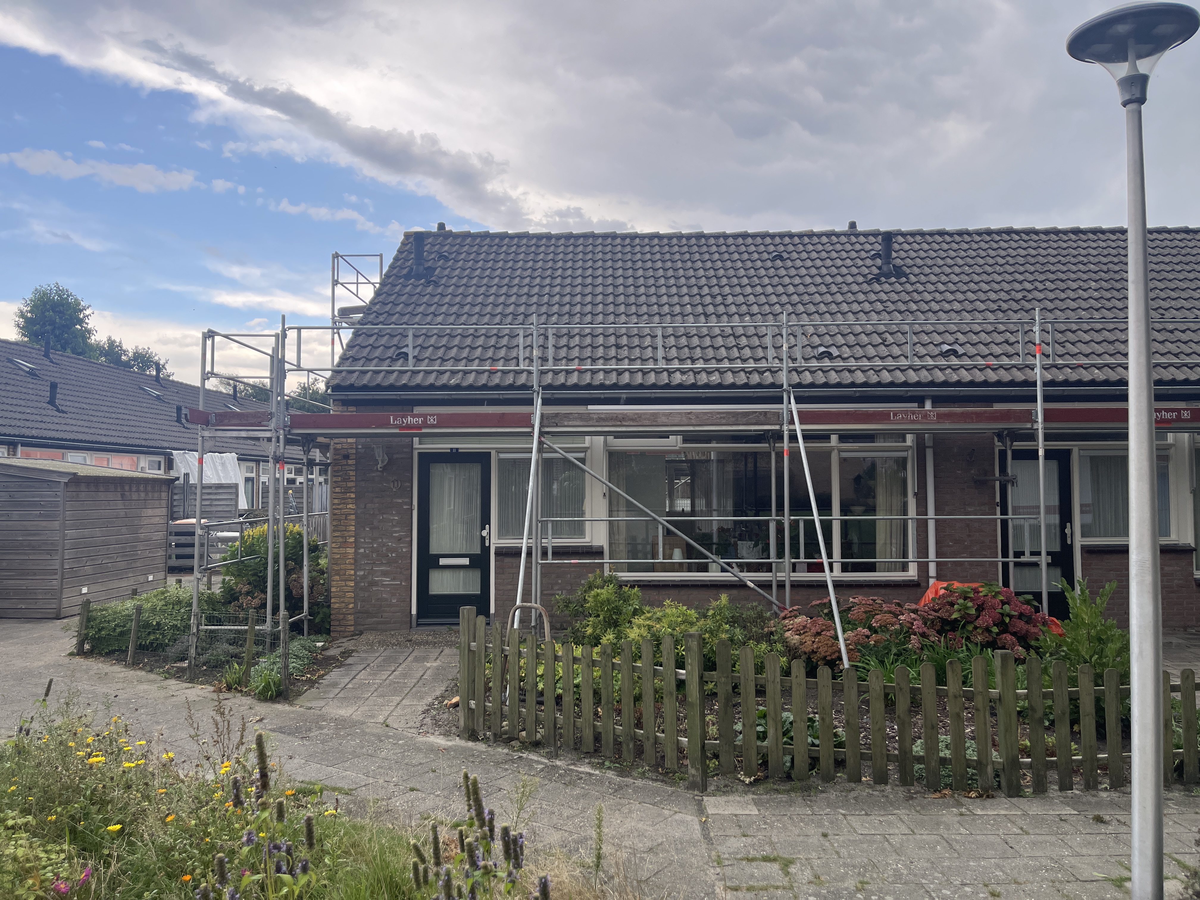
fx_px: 867
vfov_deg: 54.9
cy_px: 450
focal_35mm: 25
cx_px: 600
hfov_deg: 69.4
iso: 32
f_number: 1.6
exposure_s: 1/472
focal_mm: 5.1
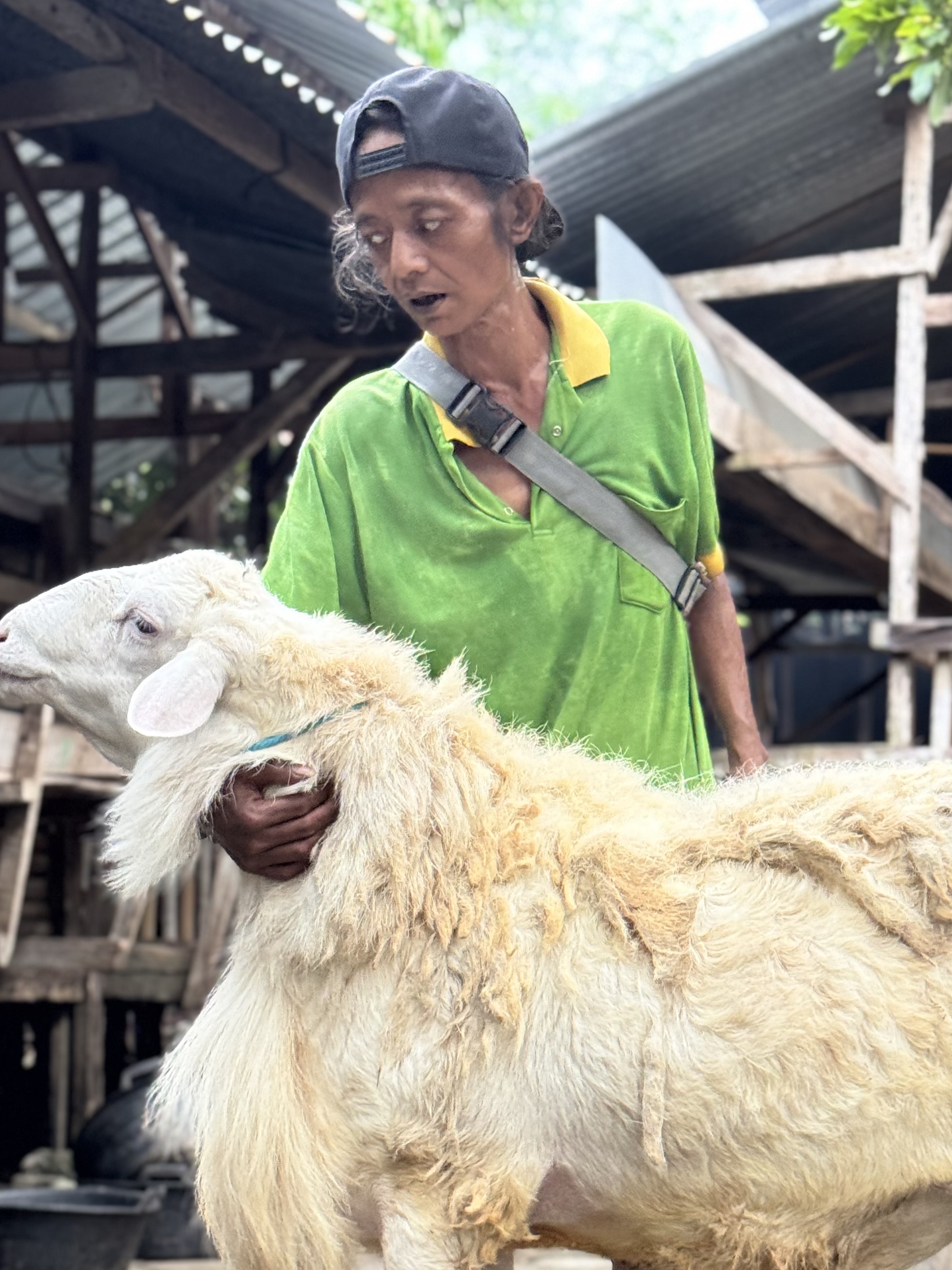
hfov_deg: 19.6
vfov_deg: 25.8
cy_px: 892
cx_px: 624
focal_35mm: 75
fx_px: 2750
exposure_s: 1/40
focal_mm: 6.76
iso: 320
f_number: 1.78
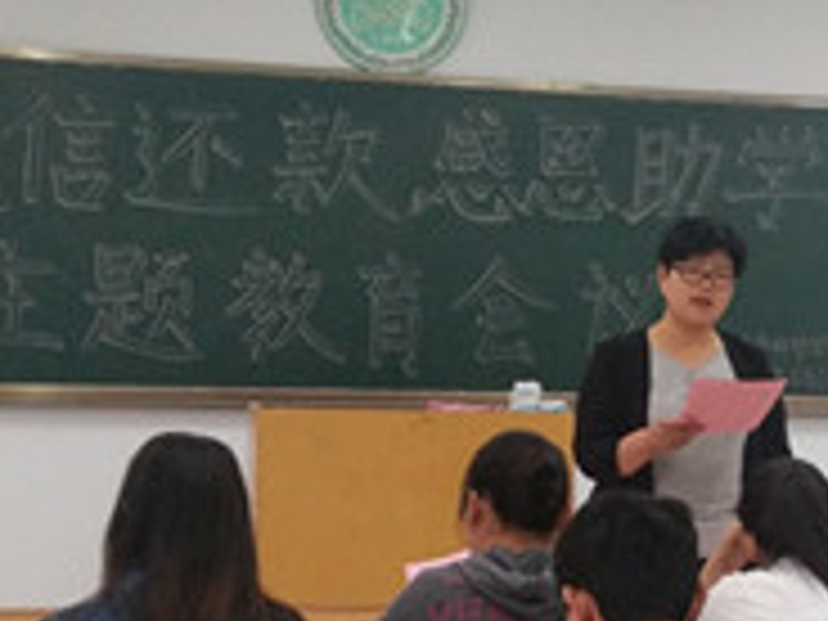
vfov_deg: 25.4
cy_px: 466
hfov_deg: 32.4
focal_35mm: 57
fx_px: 1363
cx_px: 720
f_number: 2.2
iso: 171
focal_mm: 3.66
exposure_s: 1/33.3
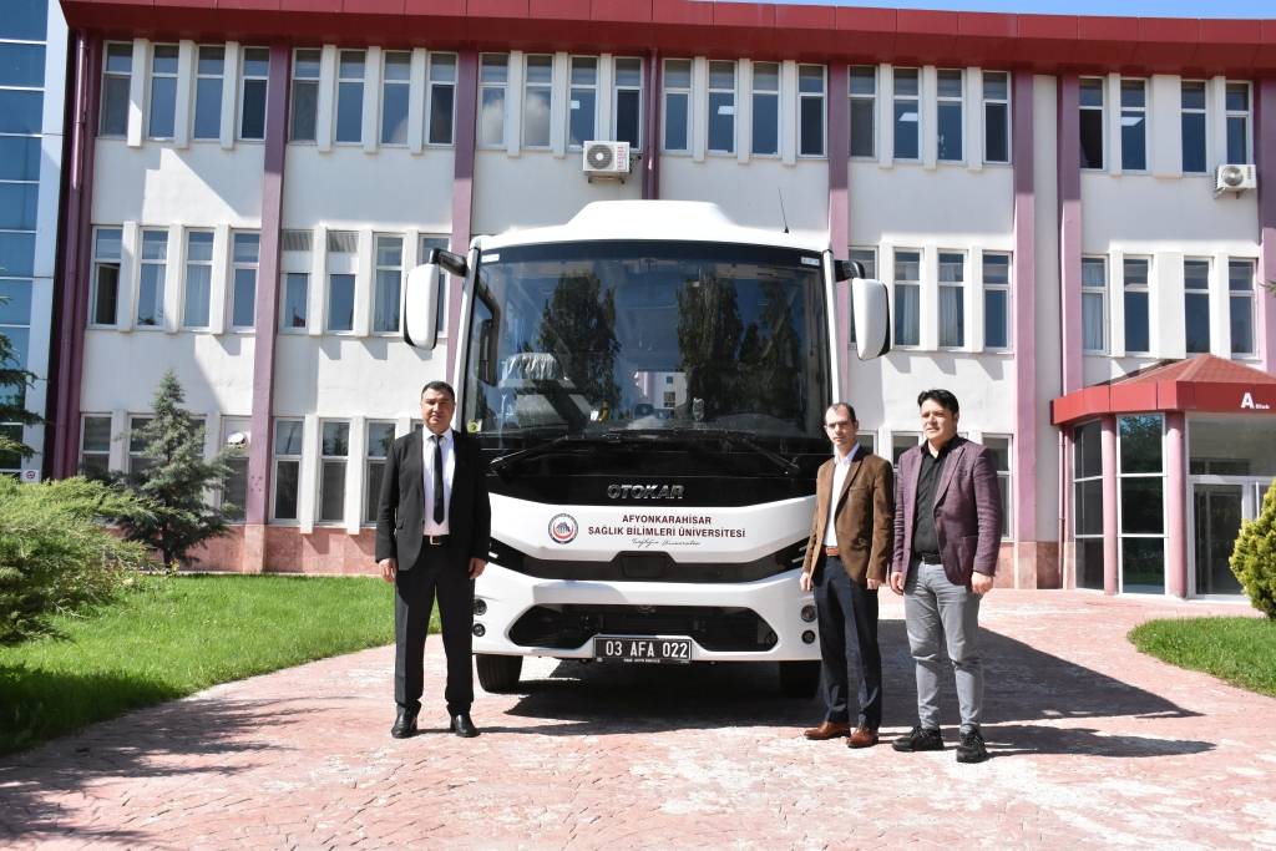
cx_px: 638
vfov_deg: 40.0
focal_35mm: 33
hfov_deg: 57.2
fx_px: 1170
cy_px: 426
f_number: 6.3
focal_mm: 22
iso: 1600
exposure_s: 1/6400
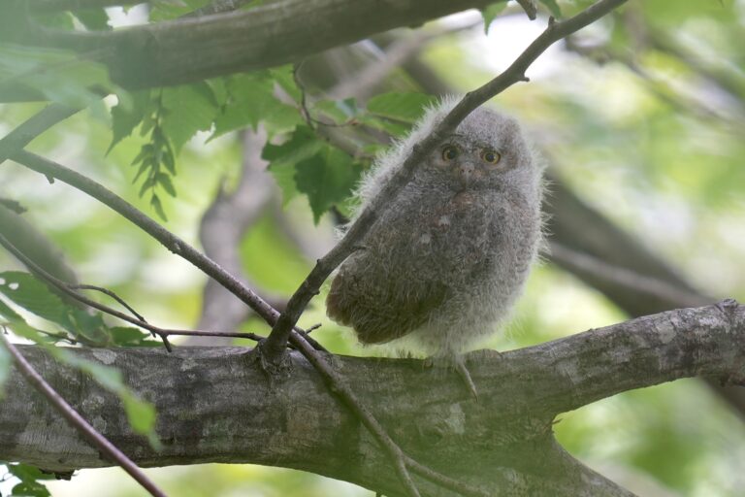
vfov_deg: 1.5
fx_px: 18624
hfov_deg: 2.3
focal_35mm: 900
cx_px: 372
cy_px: 248
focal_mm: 600
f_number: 4
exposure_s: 1/15
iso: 100
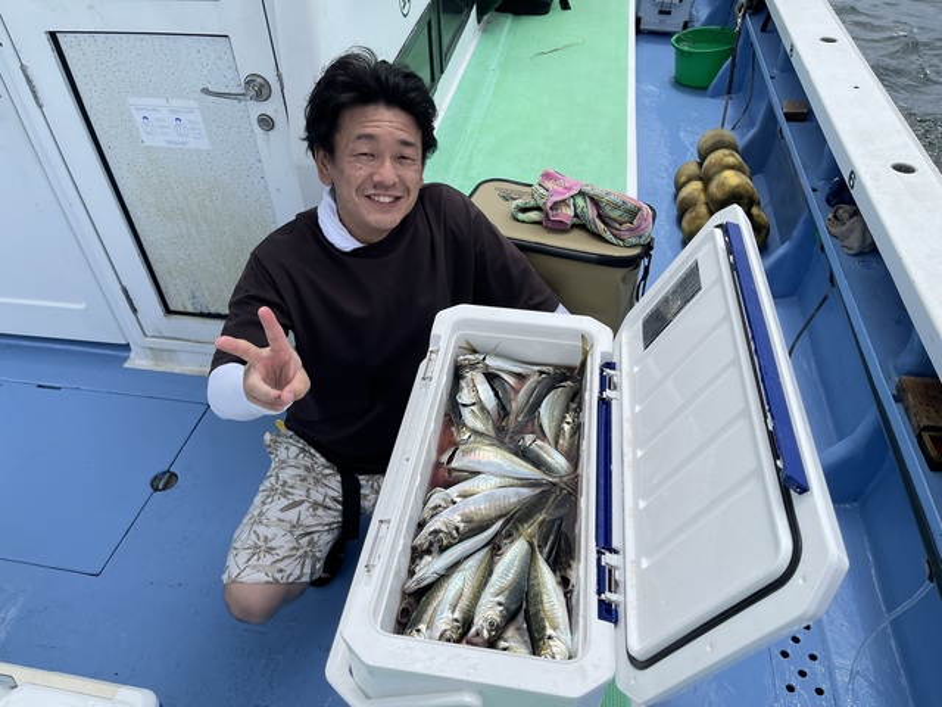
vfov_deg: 54.9
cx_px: 471
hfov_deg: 69.4
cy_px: 354
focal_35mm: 25
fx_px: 680
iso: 32
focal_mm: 5.1
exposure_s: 1/4348
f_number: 1.6
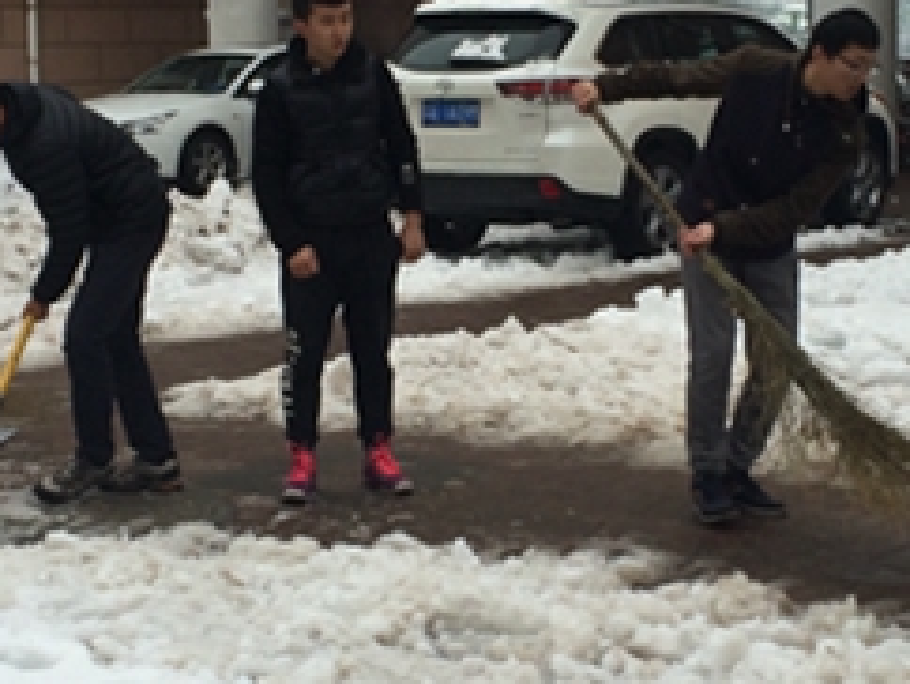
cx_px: 521
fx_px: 2131
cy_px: 269
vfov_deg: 18.2
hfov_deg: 24.1
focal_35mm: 81
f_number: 2.2
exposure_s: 1/436
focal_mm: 4.15
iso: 32
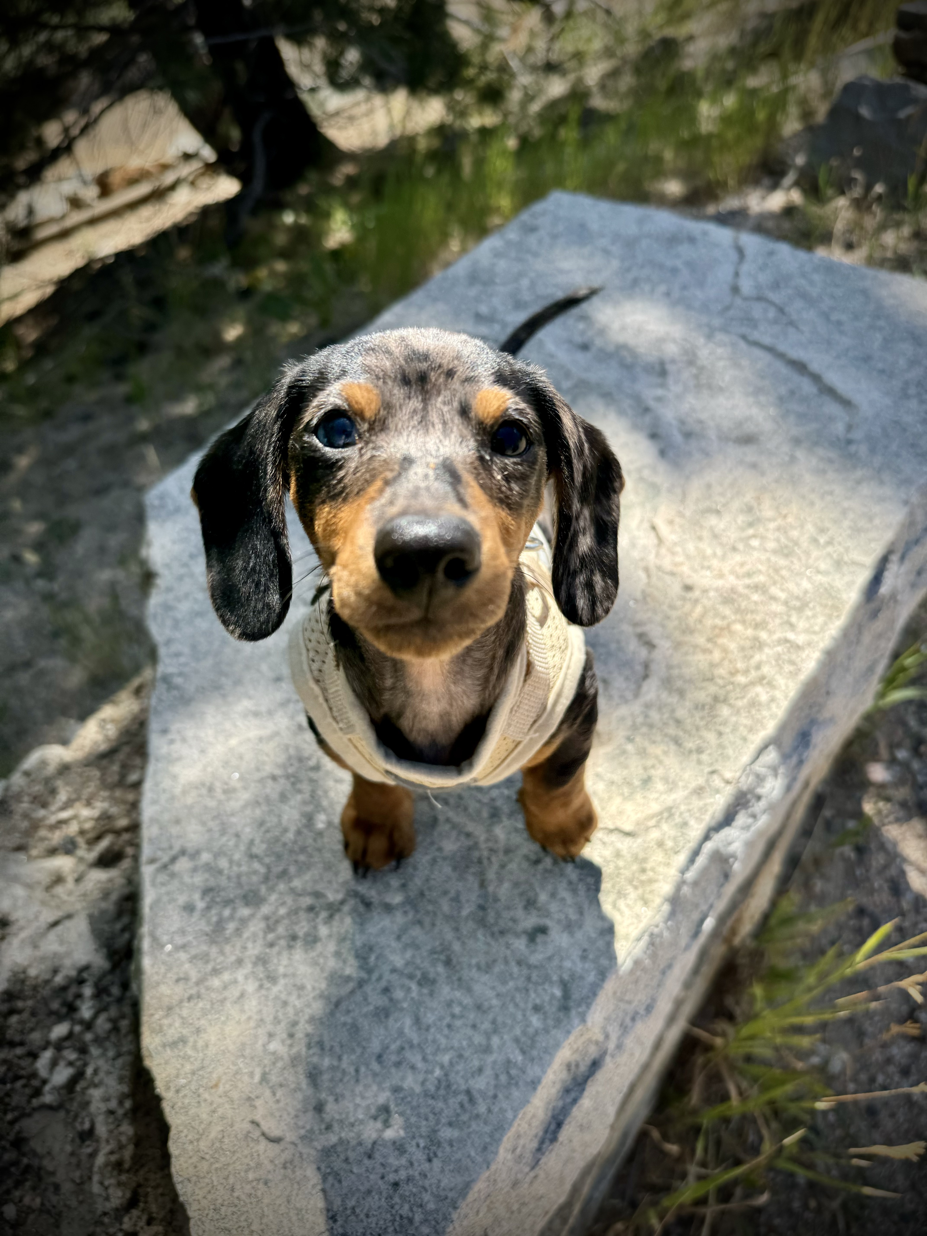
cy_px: 618
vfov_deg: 71.6
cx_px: 464
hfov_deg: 56.8
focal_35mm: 24
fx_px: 857
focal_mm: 6.76
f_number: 1.78
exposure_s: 1/1818
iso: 80
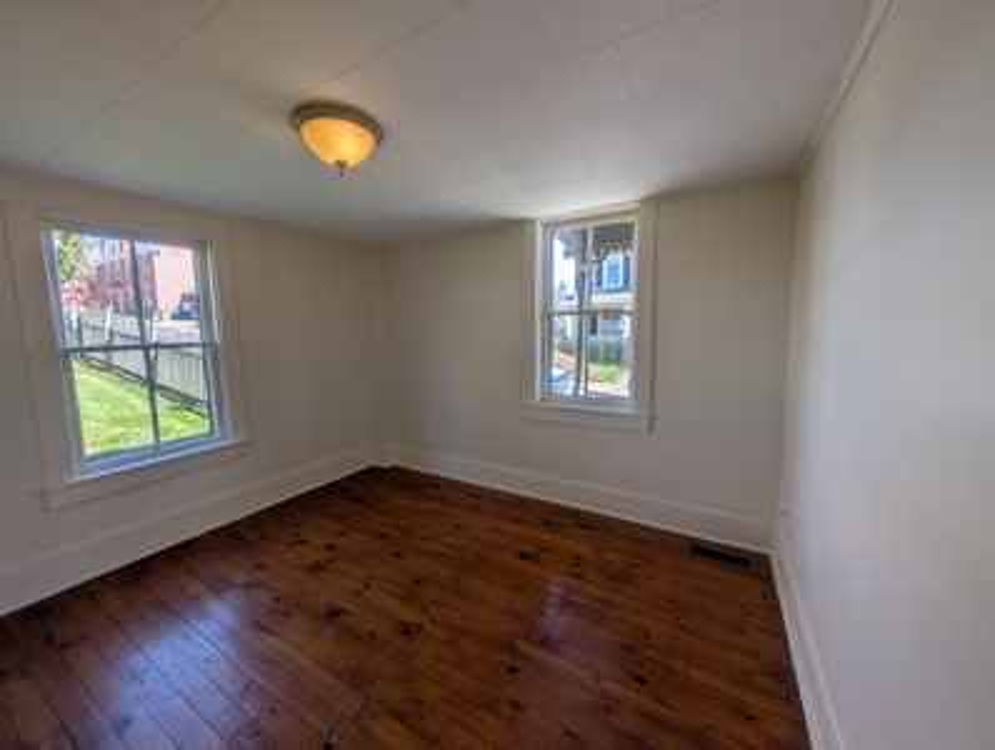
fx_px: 346
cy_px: 375
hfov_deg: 110.4
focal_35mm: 12
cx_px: 498
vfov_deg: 94.7
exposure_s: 1/585
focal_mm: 2.02
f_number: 1.7
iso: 54
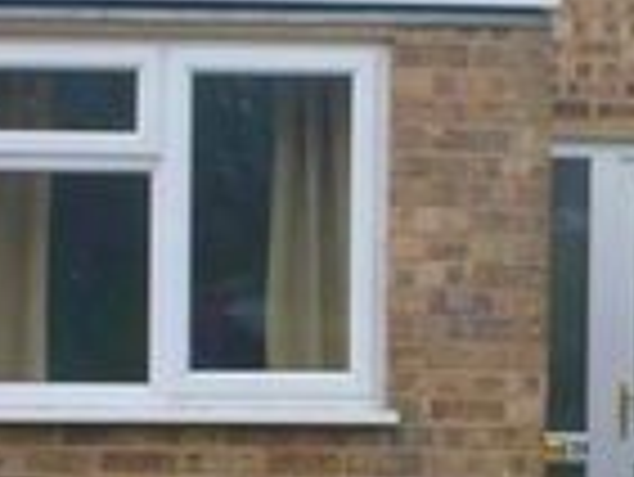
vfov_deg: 6.8
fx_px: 3996
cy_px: 416
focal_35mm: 218
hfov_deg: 9.0
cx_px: 672
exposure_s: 1/160
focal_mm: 22
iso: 160
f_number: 5
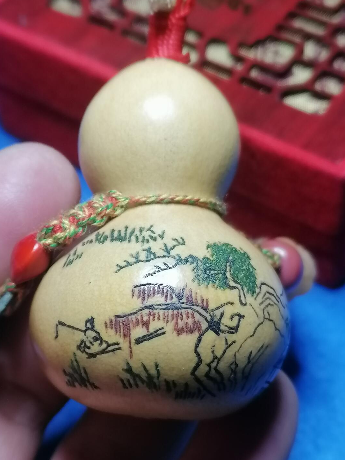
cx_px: 147
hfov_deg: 21.9
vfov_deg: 28.9
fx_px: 890
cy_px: 256
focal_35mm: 67
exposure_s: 1/33.3
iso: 160
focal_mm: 5.4
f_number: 1.8
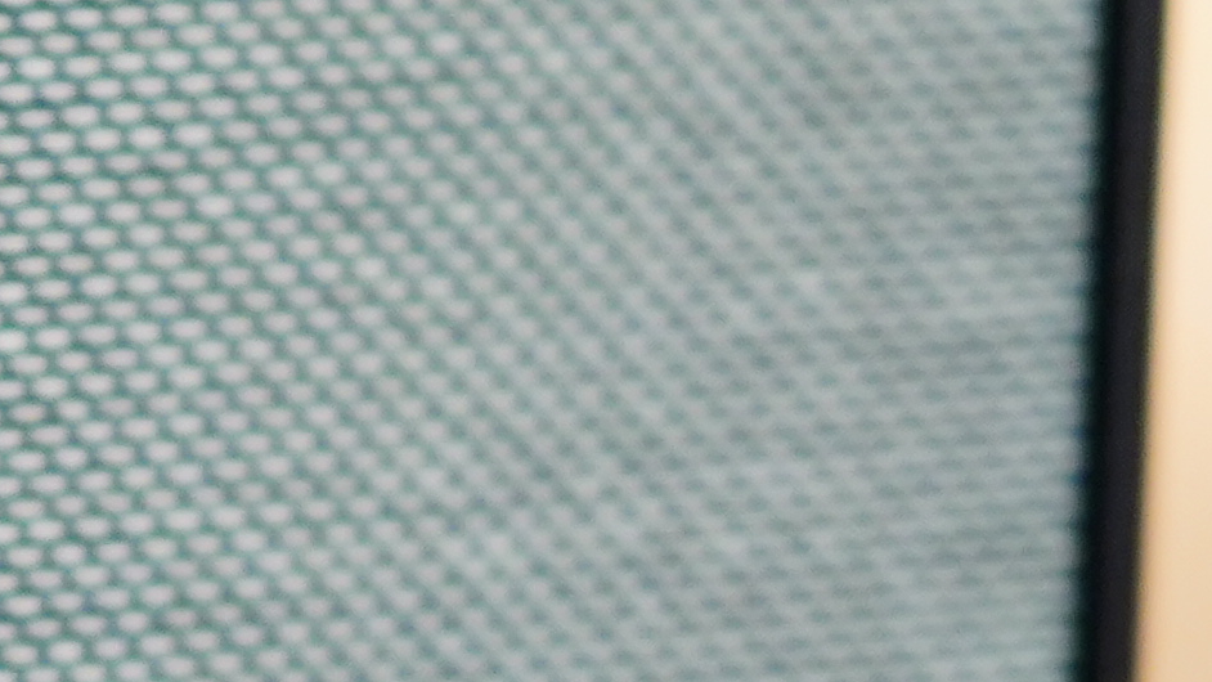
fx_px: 18223
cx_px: -464
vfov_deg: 2.1
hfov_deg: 3.8
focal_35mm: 567
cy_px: 896
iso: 1000
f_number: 1.6
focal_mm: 85
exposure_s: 1/100
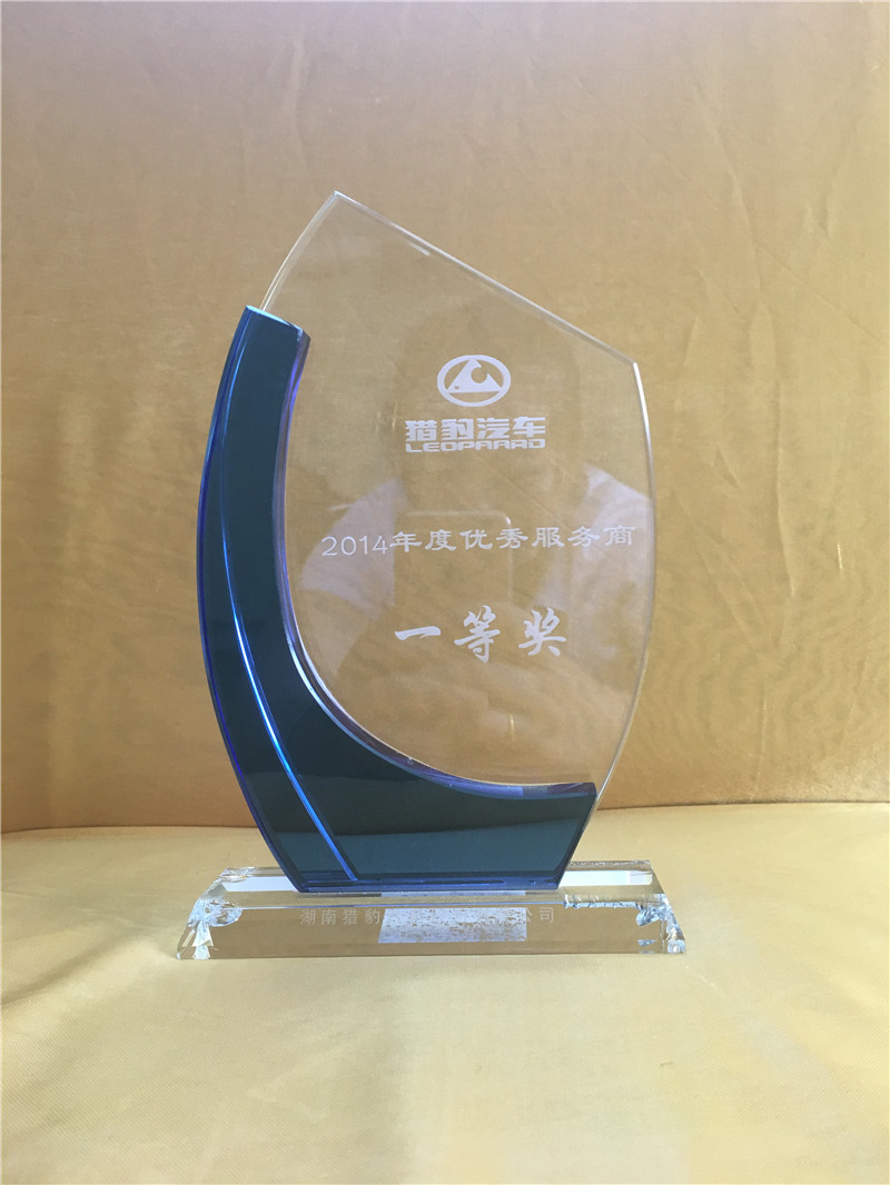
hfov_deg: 48.2
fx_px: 994
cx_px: 445
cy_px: 592
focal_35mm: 29
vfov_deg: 61.6
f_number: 2.2
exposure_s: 1/33
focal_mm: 4.15
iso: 50
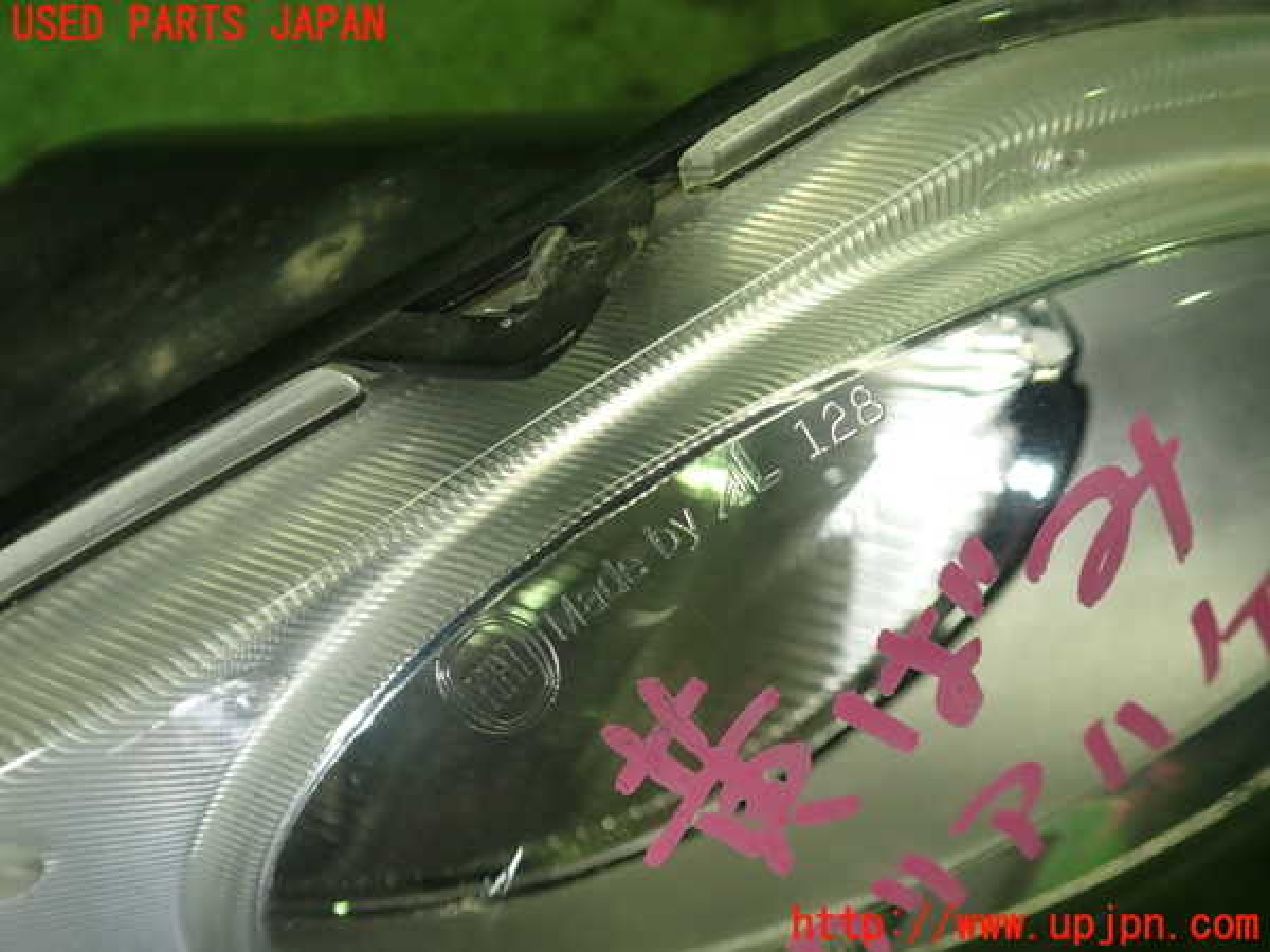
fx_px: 1101
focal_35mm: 30
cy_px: 476
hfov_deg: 60.0
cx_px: 635
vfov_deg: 46.8
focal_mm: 5.4
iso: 160
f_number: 2.3
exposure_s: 1/60
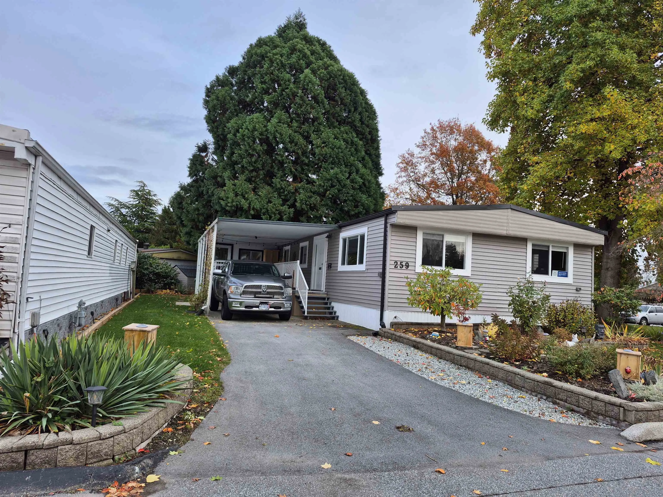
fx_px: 441
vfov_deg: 58.9
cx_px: 332
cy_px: 248
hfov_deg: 73.9
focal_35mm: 23
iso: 32
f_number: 1.8
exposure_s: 1/180
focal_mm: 5.4
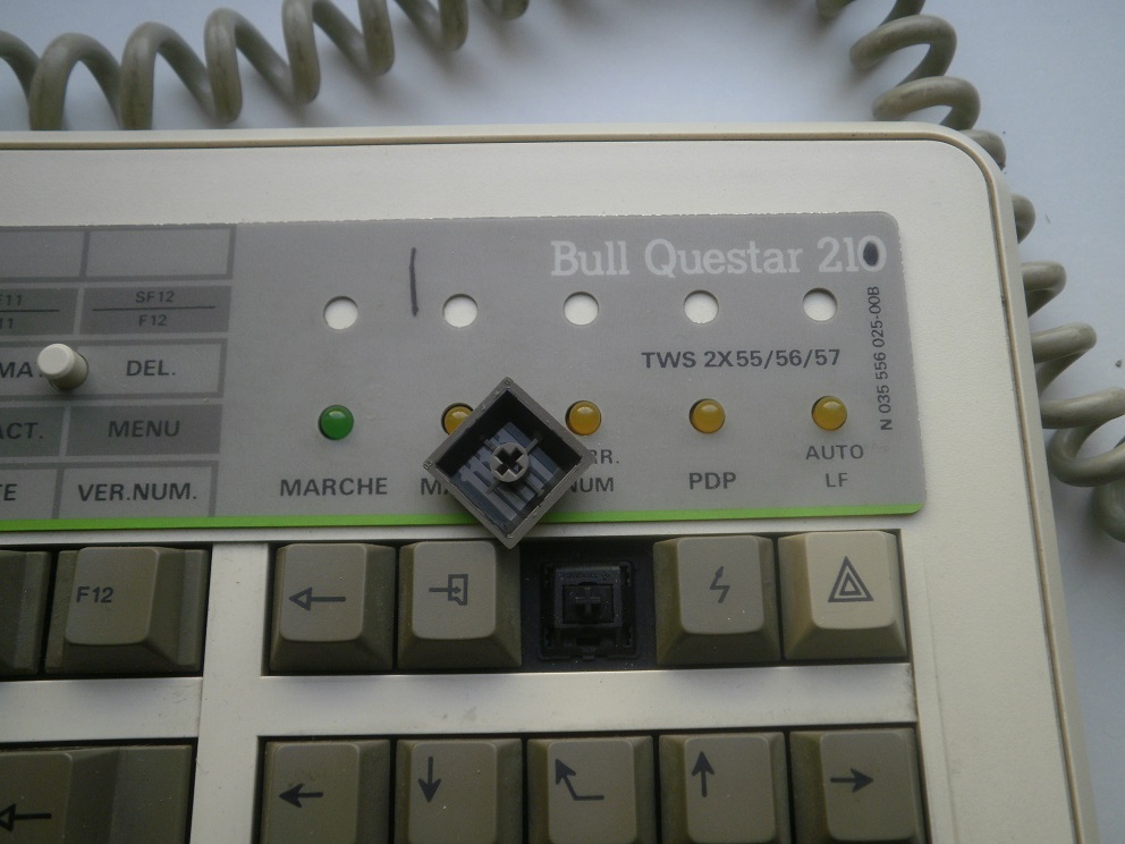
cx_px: 562
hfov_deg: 58.4
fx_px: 1007
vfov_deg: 45.4
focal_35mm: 31
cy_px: 422
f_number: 2.9
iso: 100
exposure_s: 1/200
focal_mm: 5.45
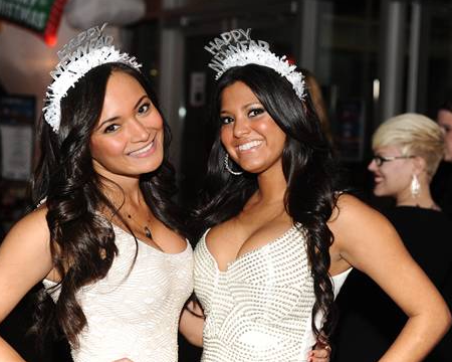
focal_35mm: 71
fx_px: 950
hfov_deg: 26.7
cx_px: 190
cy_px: 180
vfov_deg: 21.6
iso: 1100
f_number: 4.8
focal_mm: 62
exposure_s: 1/250
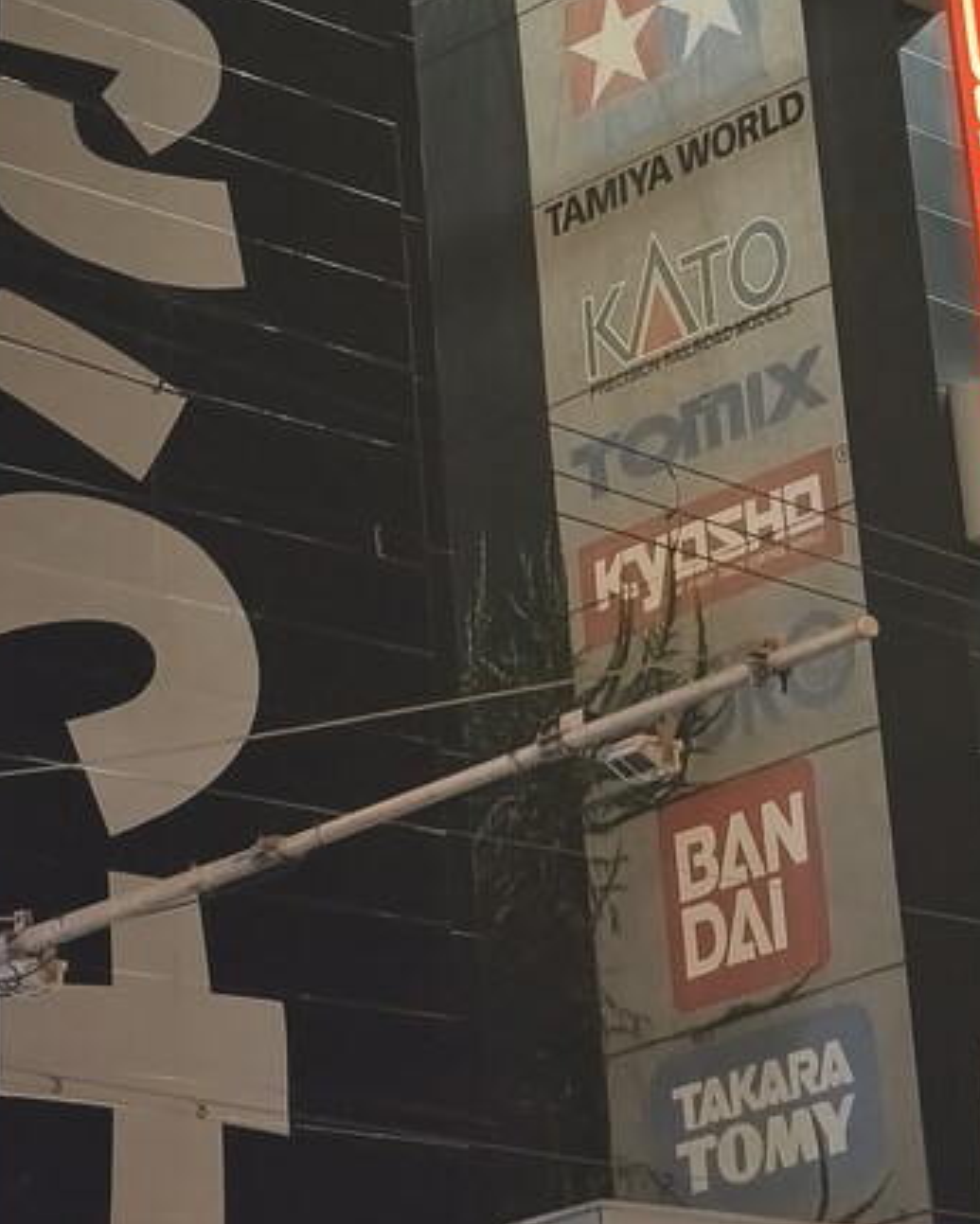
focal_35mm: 125
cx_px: 747
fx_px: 4530
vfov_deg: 15.3
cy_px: 190
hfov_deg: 12.3
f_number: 1.65
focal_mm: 6.18
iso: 400
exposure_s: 1/50
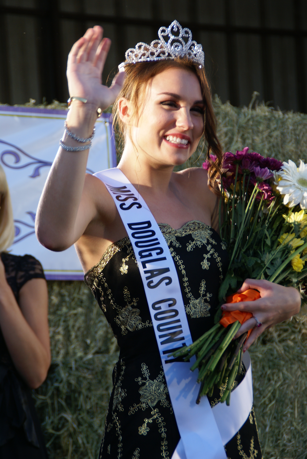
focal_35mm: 165
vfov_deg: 12.4
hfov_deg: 8.3
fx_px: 2105
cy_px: 230
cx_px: 154
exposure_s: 1/200
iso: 125
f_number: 5.6
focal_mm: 110
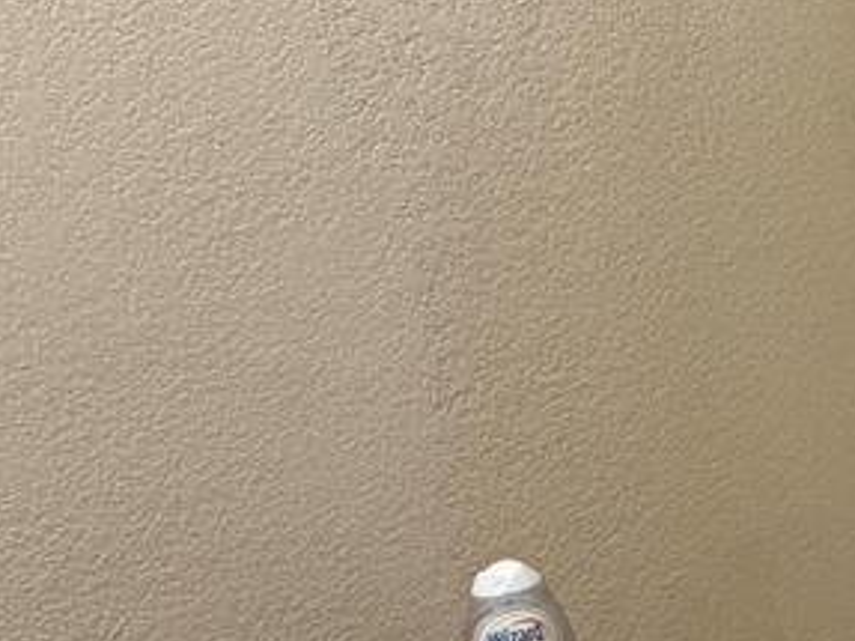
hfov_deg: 23.0
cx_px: 1498
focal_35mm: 50
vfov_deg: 29.1
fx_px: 1234
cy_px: 362
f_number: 2.2
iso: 250
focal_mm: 2.22
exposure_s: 1/120
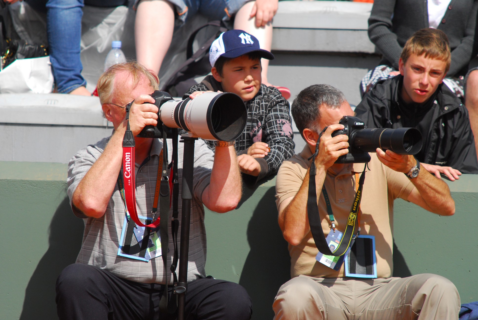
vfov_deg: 3.3
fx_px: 5583
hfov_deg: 4.9
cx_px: 239
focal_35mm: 420
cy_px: 160
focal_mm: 280
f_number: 5.6
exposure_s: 1/1500
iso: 320
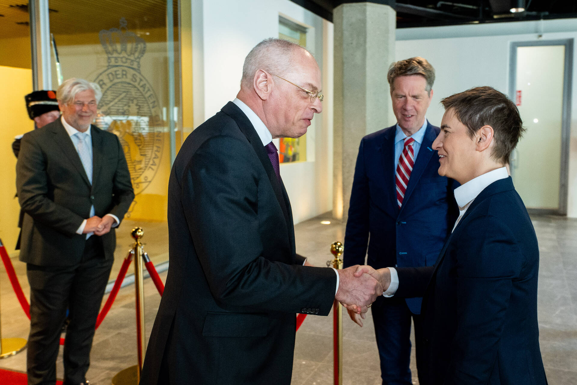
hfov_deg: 95.0
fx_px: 264
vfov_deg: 72.1
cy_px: 192
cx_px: 288
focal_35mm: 16
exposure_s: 1/100
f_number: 3.5
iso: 1250
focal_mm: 16.5
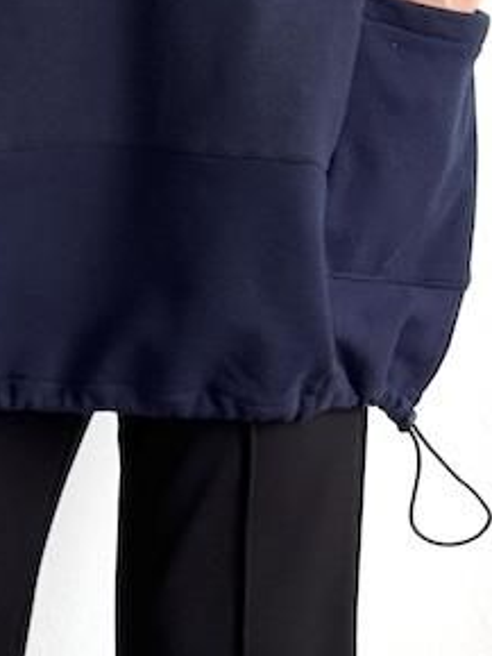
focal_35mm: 133
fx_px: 2519
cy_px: 152
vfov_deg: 14.8
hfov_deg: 11.1
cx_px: 88
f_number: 1.78
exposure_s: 1/131
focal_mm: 6.76
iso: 80
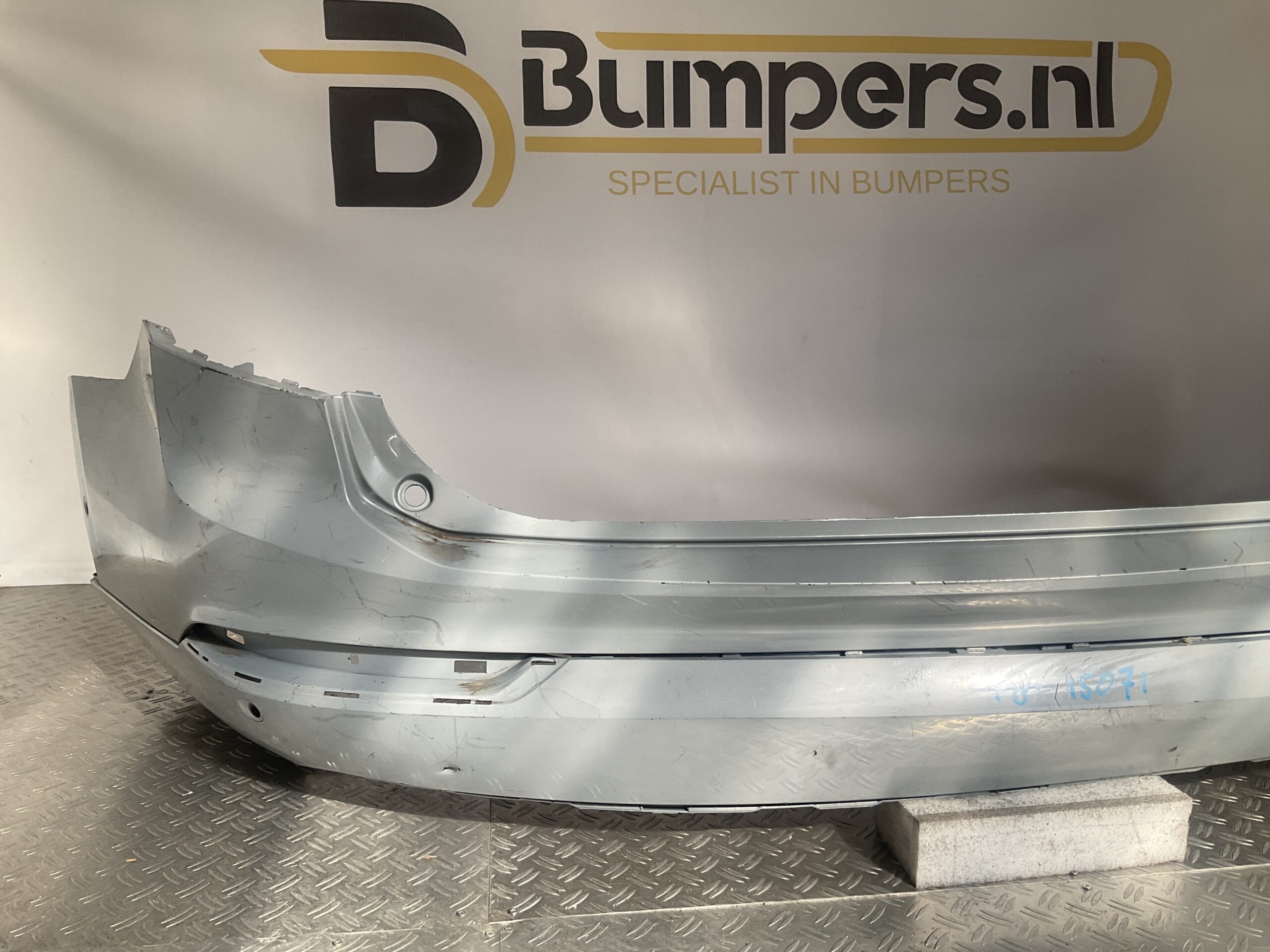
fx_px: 1064
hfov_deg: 61.7
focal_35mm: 29
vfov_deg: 48.2
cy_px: 476
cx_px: 635
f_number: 1.8
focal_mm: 3
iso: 16
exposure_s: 1/1015
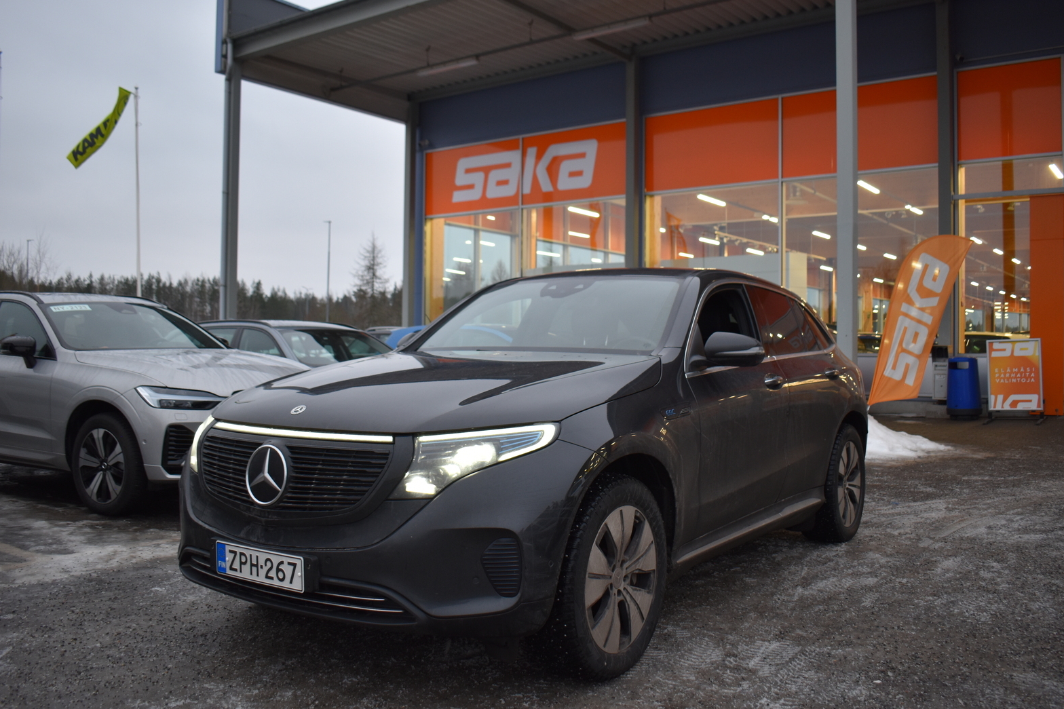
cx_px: 532
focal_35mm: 31
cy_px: 358
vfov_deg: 42.3
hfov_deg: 60.3
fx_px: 916
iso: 400
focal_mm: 20
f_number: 4
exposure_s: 1/60
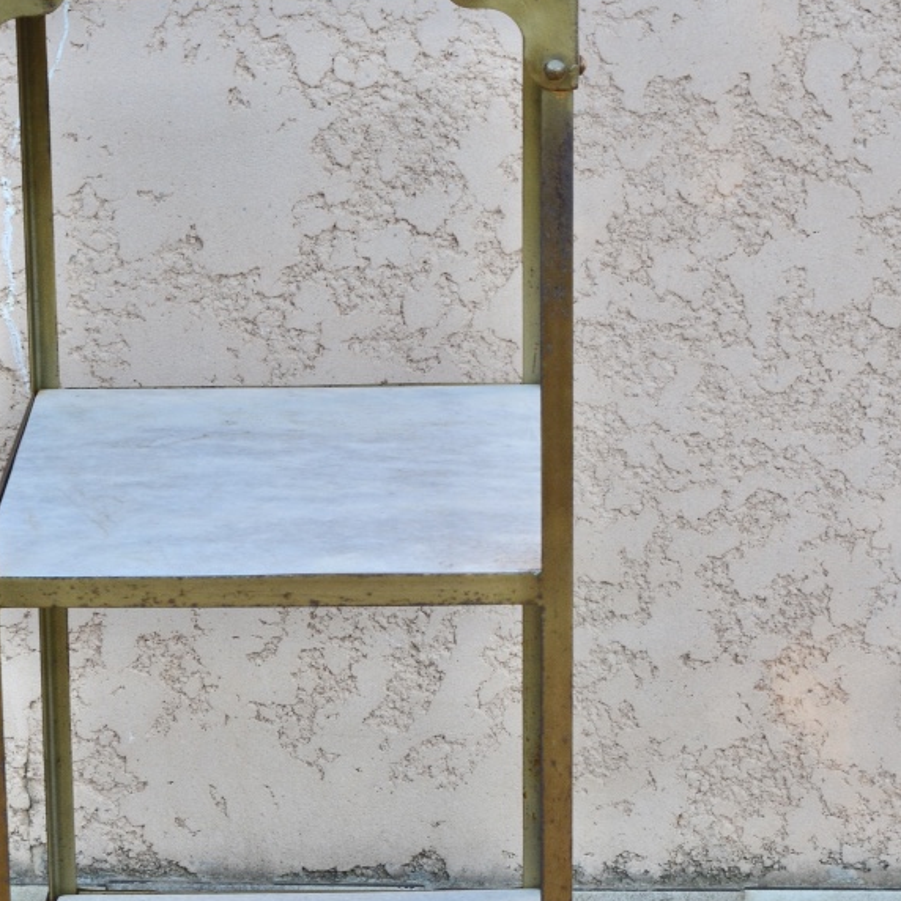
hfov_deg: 11.9
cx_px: 344
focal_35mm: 147
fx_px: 4326
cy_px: 603
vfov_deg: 11.9
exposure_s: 1/60
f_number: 10
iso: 400
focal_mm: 55
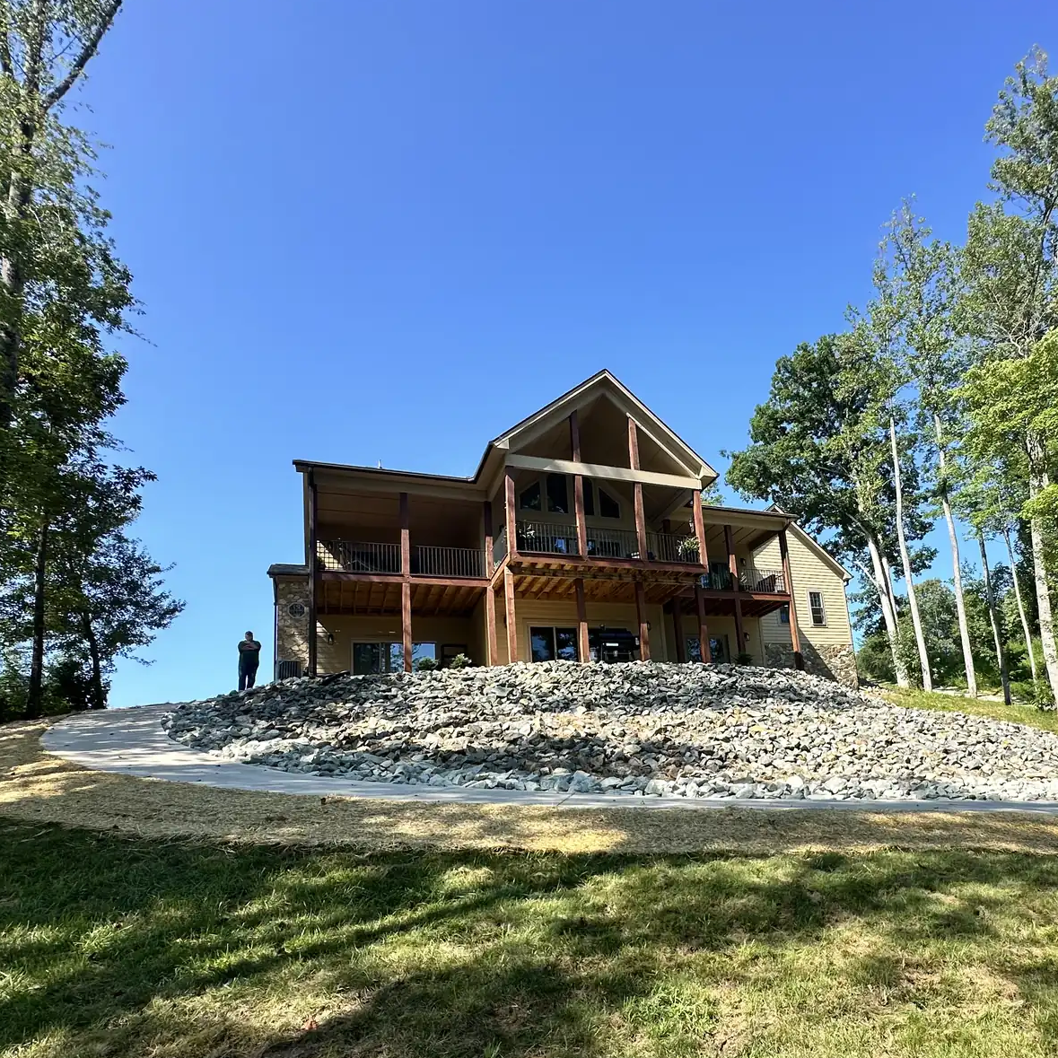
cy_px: 660
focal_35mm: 21
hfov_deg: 70.6
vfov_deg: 71.0
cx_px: 681
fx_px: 726
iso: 50
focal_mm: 2.22
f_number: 2.2
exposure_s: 1/807
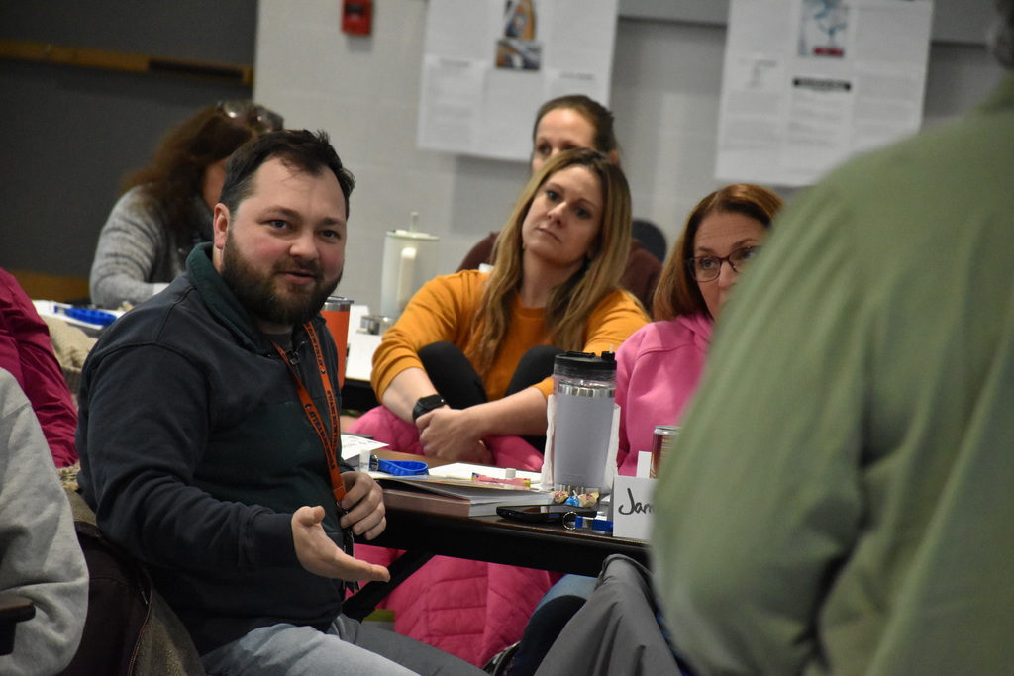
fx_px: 5915
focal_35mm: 210
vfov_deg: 6.5
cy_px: 338
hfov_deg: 9.8
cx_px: 507
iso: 6400
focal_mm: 140
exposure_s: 1/320
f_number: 5.6
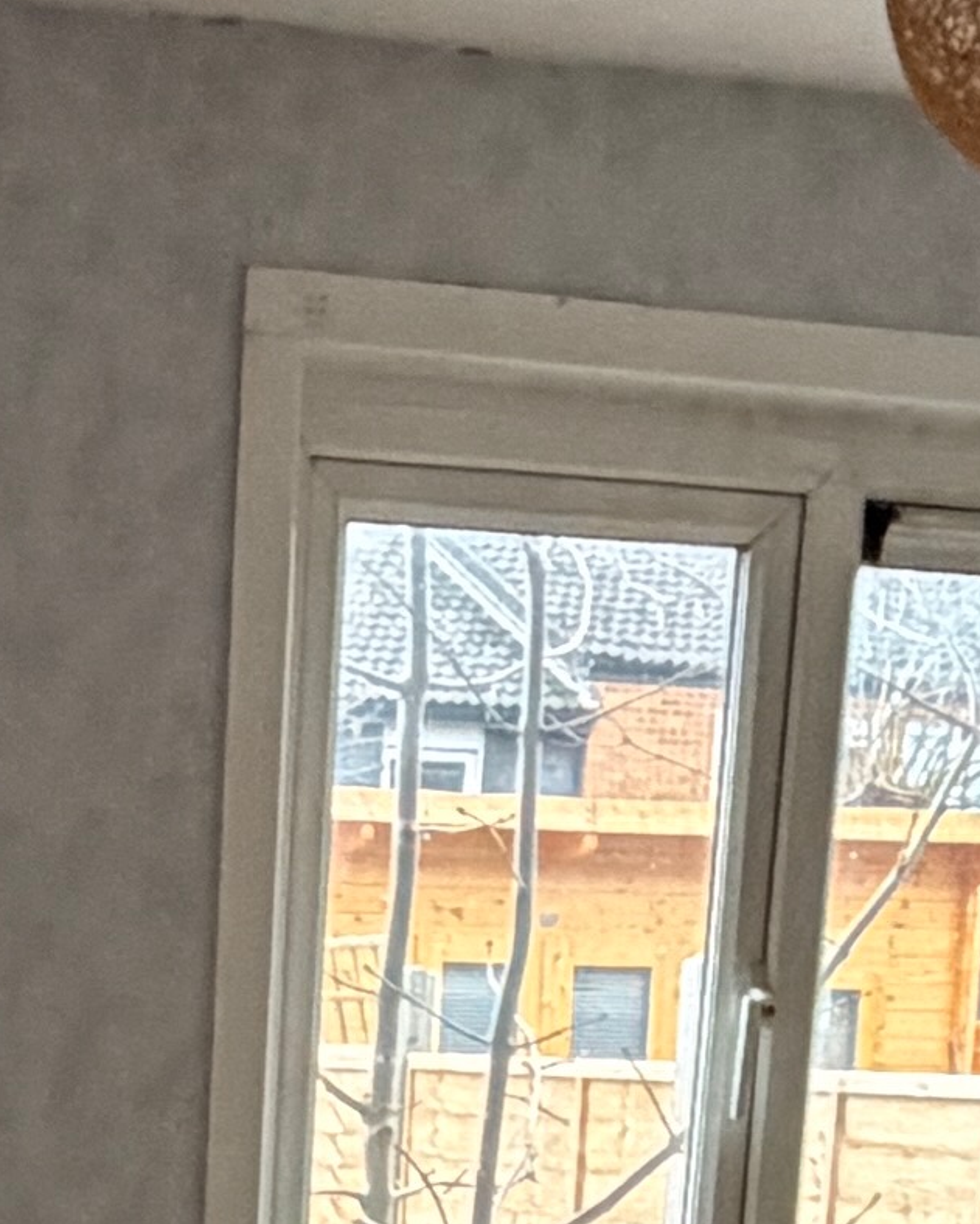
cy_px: 1974
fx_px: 3587
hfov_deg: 15.3
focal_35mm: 99
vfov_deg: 17.0
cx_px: 67
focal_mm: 2.22
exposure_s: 1/81
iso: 320
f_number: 2.2
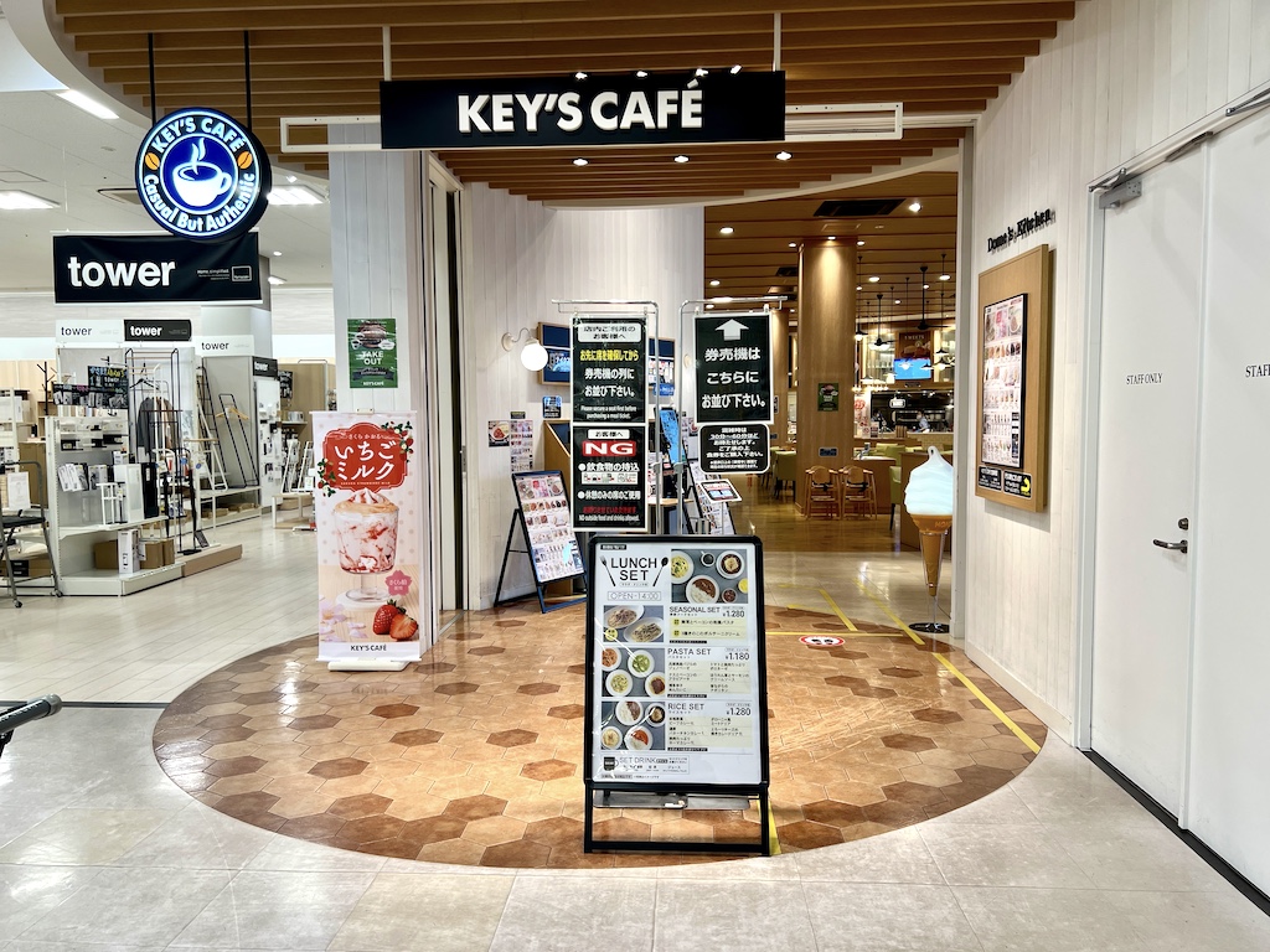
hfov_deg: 67.3
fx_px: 954
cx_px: 635
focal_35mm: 26
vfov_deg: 53.1
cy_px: 476
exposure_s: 1/120
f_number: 1.5
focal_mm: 5.7
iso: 64
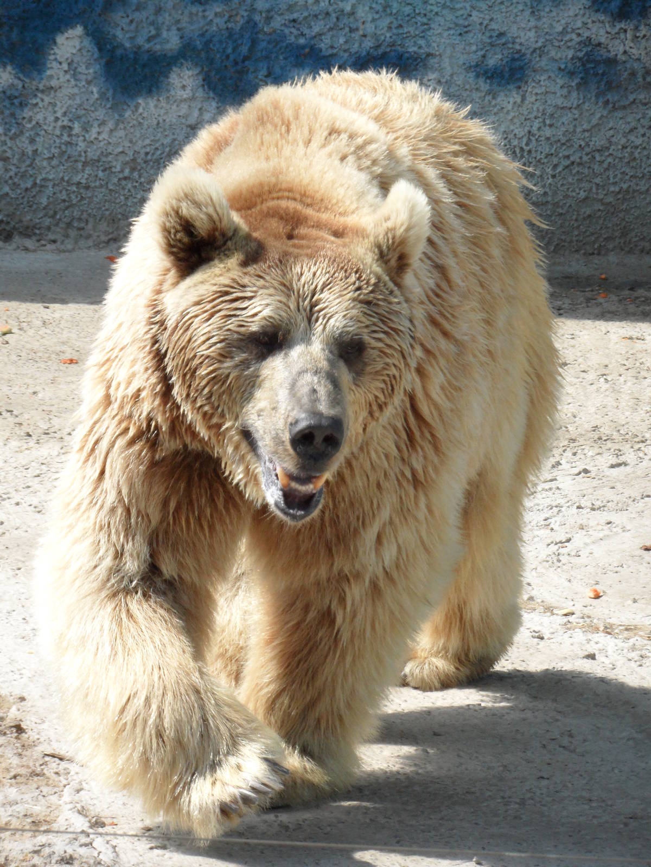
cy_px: 434
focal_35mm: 270
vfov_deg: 7.3
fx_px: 6770
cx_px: 326
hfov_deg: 5.5
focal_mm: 44.4
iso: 200
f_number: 5
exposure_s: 1/750
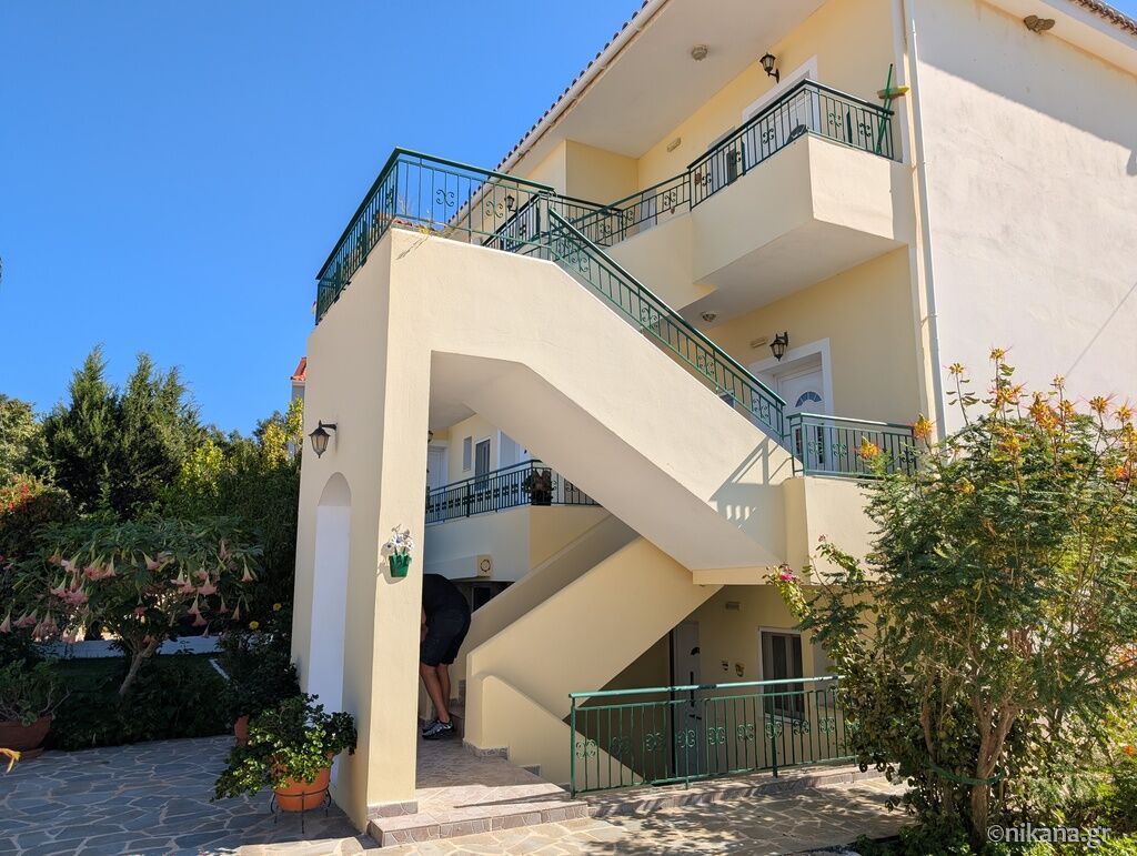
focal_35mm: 24
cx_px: 568
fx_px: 789
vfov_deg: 56.9
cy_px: 428
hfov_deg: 71.5
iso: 21
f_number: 1.68
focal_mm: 6.9
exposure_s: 1/760
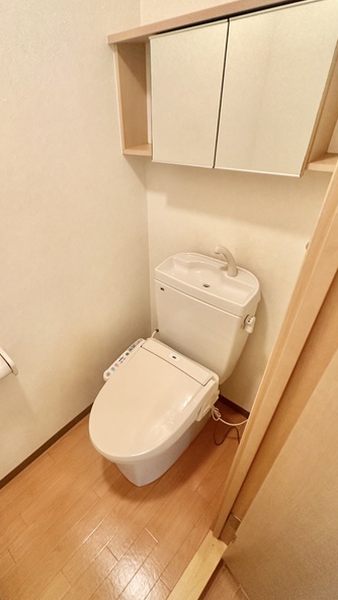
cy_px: 322
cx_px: 128
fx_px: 287
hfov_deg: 60.3
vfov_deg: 92.5
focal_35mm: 18
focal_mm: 2.22
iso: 400
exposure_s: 1/60
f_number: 2.2
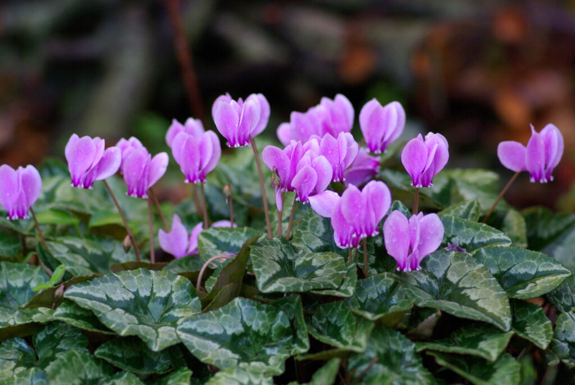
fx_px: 2398
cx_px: 288
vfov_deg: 9.2
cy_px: 192
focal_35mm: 150
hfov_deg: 13.7
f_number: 4
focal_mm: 100
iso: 640
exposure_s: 1/200
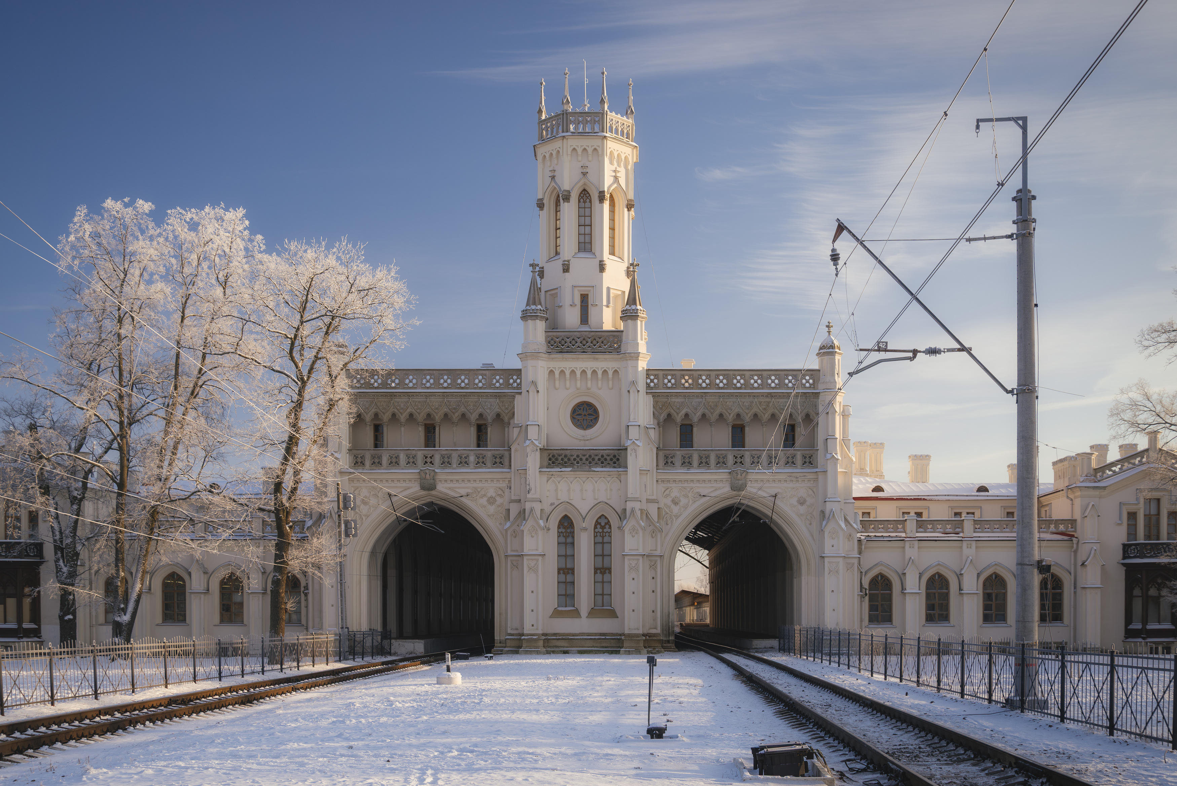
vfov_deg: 35.1
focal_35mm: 38
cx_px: 588
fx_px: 1243
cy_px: 393
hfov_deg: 50.7
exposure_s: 1/320
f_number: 5.6
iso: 250
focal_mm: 38
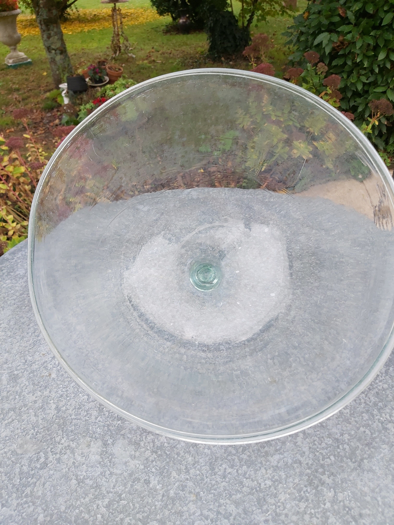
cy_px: 262
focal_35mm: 26
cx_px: 197
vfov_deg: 67.3
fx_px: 395
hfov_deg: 53.1
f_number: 1.7
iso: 64
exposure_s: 1/195
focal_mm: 3.92
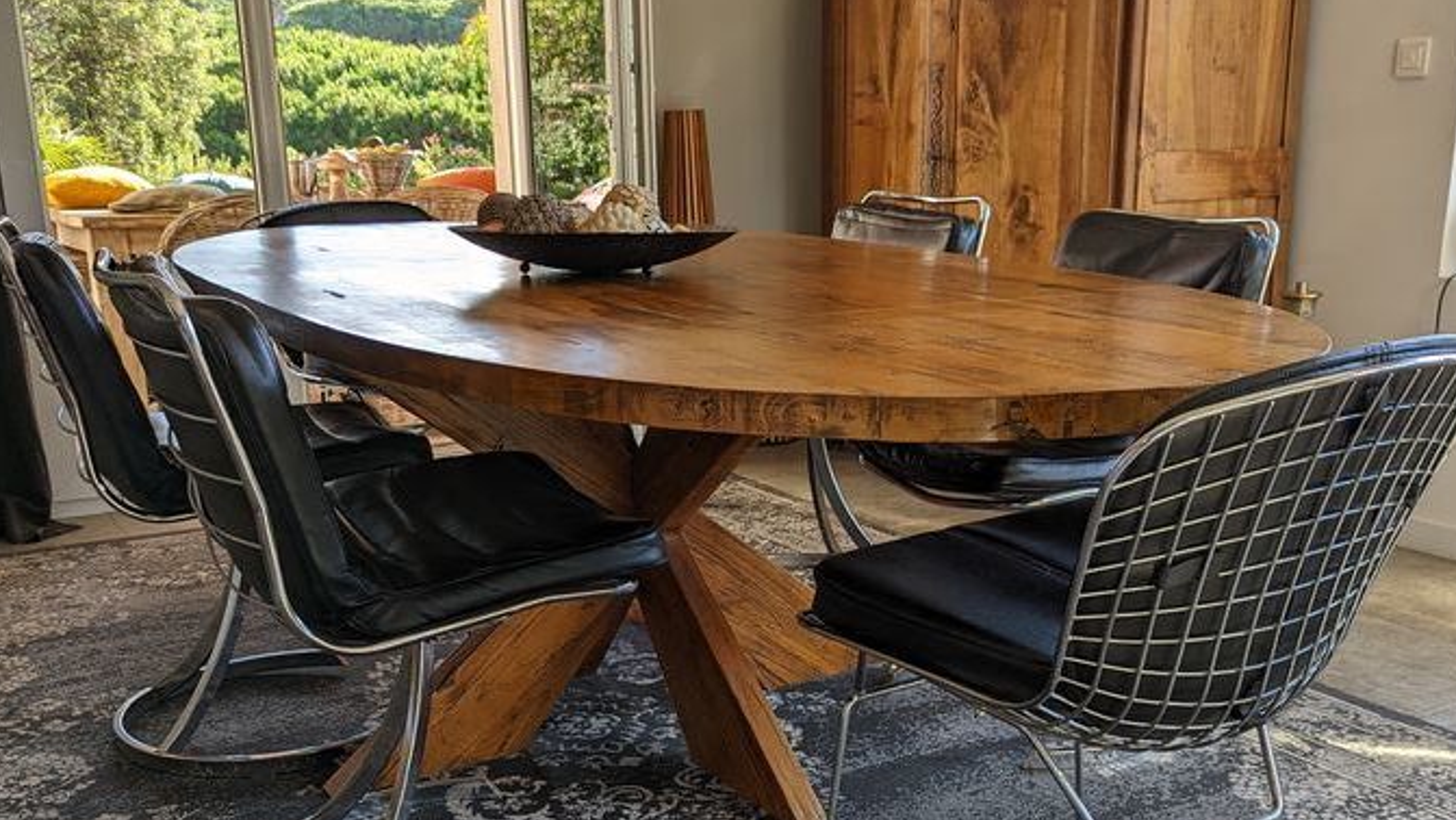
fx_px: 1506
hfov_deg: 51.5
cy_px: 551
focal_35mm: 39
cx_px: 808
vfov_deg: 30.2
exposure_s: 1/143
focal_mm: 6.81
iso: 37
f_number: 1.85
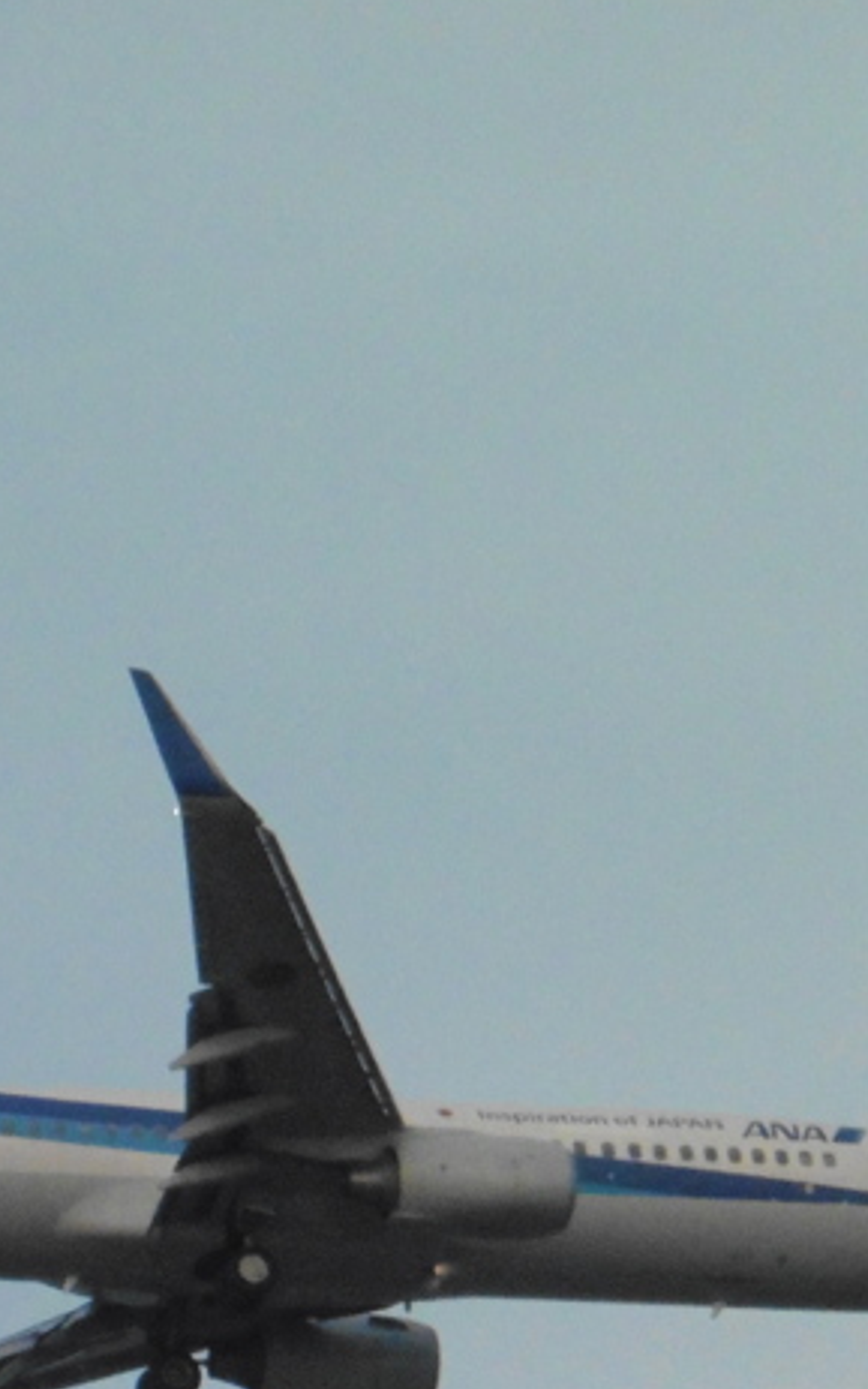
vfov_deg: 2.7
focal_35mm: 790
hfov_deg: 1.7
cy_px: 1136
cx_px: 393
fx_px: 29882
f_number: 6.3
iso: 800
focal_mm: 60
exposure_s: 1/2000
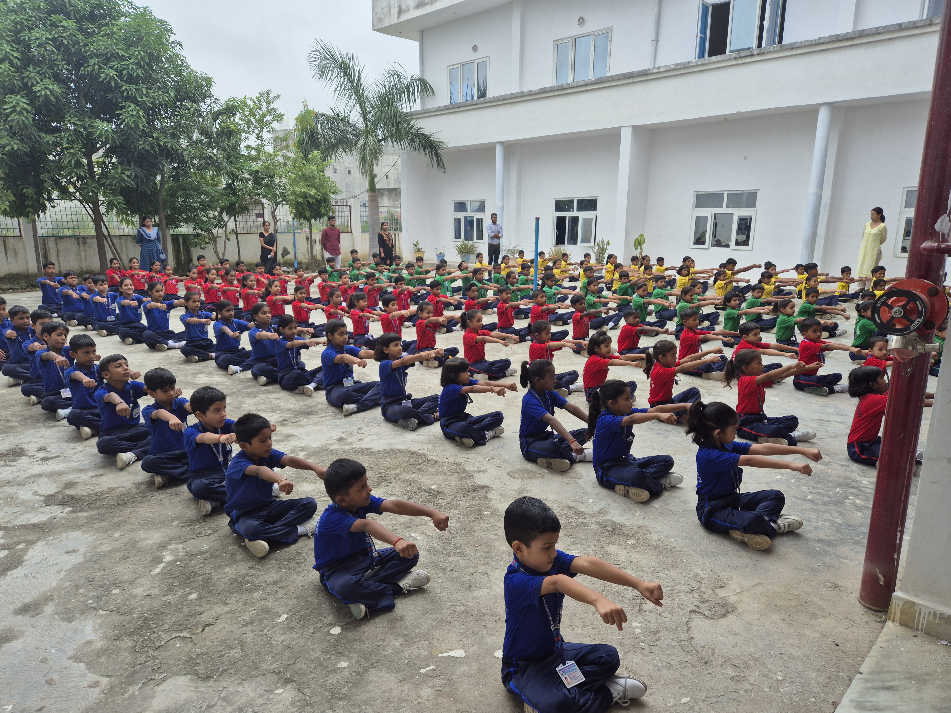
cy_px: 356
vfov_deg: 58.9
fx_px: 632
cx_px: 476
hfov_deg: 73.9
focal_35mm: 23
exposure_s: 1/255
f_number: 1.8
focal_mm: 5.4
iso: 25
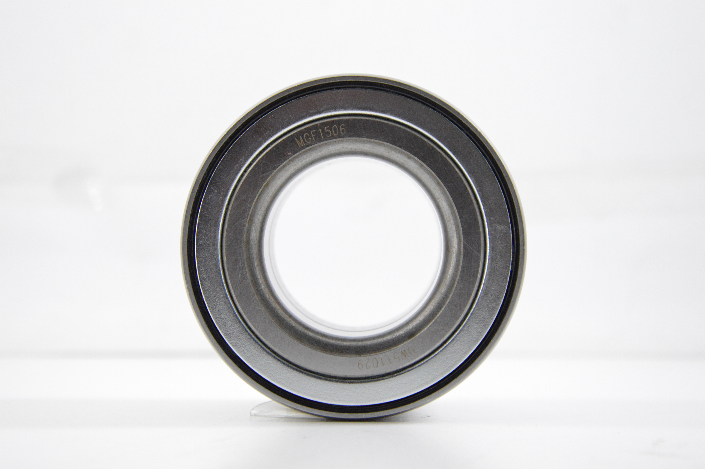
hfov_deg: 20.6
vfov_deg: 13.8
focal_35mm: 99
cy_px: 234
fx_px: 1937
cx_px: 352
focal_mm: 66
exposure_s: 1/100
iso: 3200
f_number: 7.1
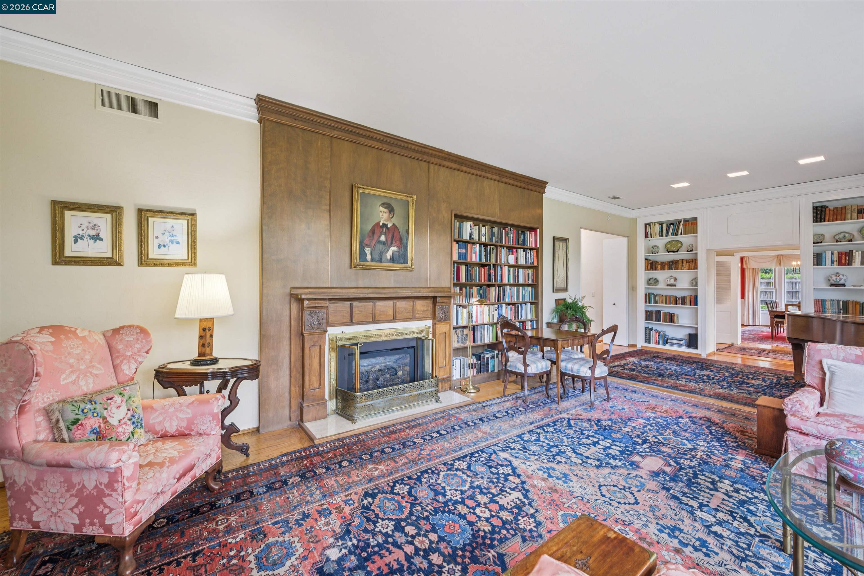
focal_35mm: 14
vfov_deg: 81.2
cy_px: 288
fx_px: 336
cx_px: 432
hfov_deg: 104.3
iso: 400
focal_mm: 14
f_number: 9
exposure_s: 1/6
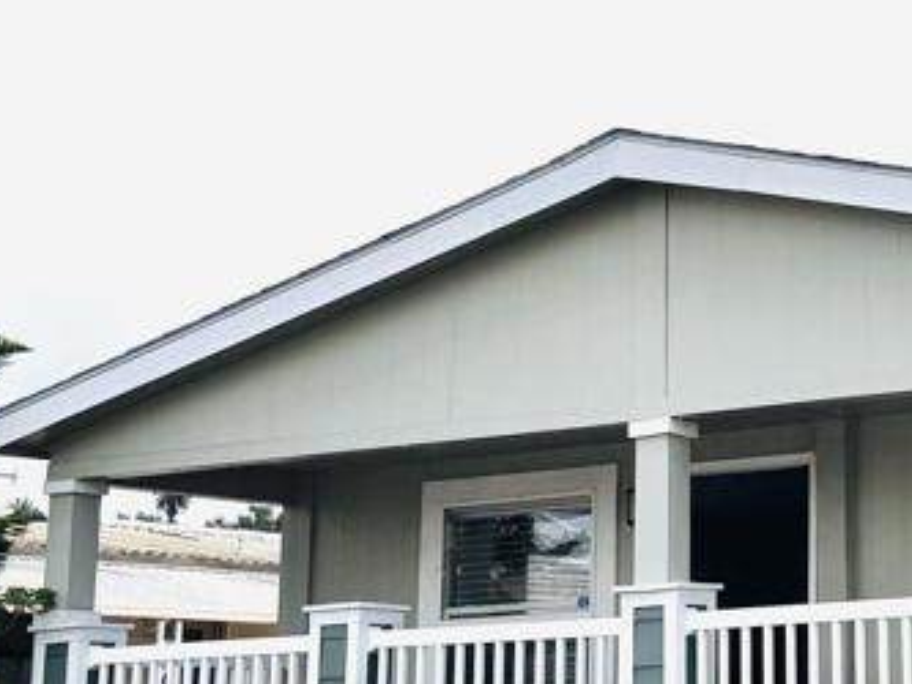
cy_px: 233
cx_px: 1057
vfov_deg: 18.4
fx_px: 2108
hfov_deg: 22.7
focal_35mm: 80
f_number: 1.6
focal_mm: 5.96
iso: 50
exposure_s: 1/7194
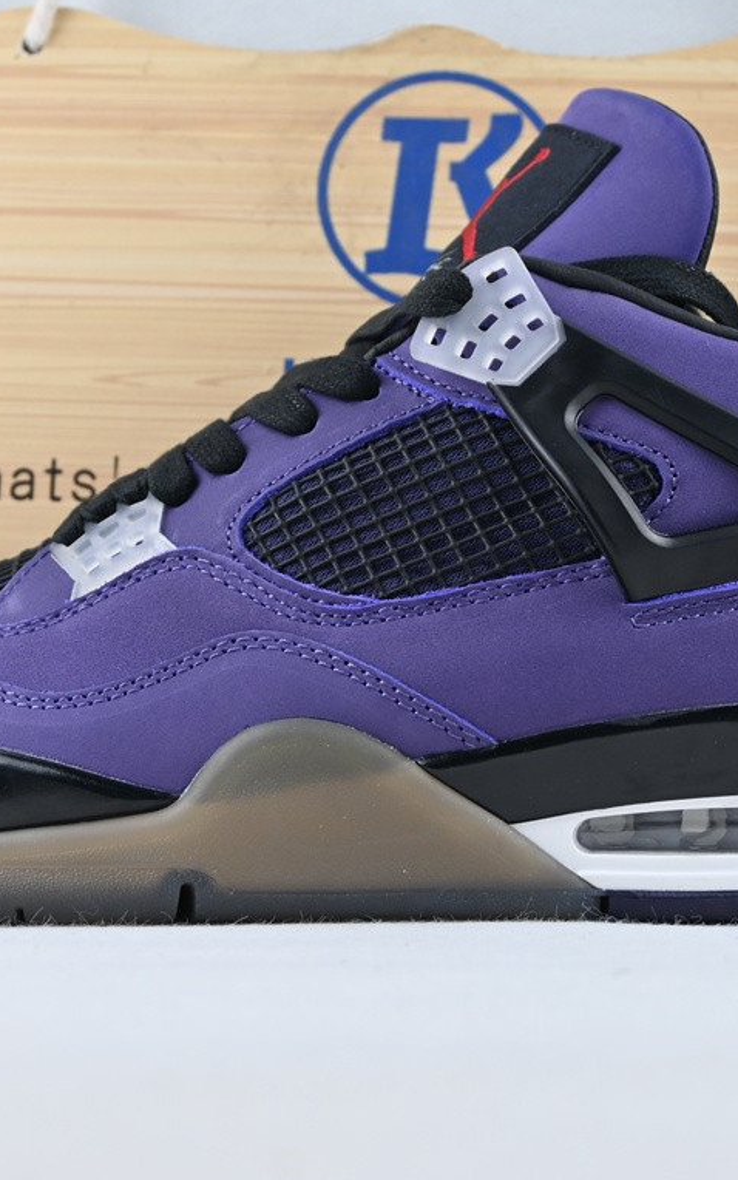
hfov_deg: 18.1
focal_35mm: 72
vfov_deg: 28.6
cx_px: 392
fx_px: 2315
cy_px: 575
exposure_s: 1/50
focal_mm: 30
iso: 100
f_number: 4.8
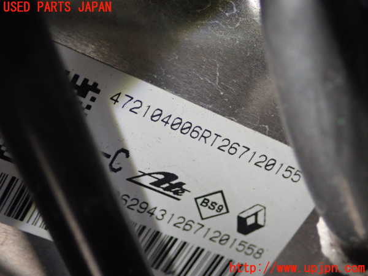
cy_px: 138
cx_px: 184
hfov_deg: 26.3
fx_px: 787
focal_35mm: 74
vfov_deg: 19.9
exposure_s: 1/80
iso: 400
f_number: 4.2
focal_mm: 13.47
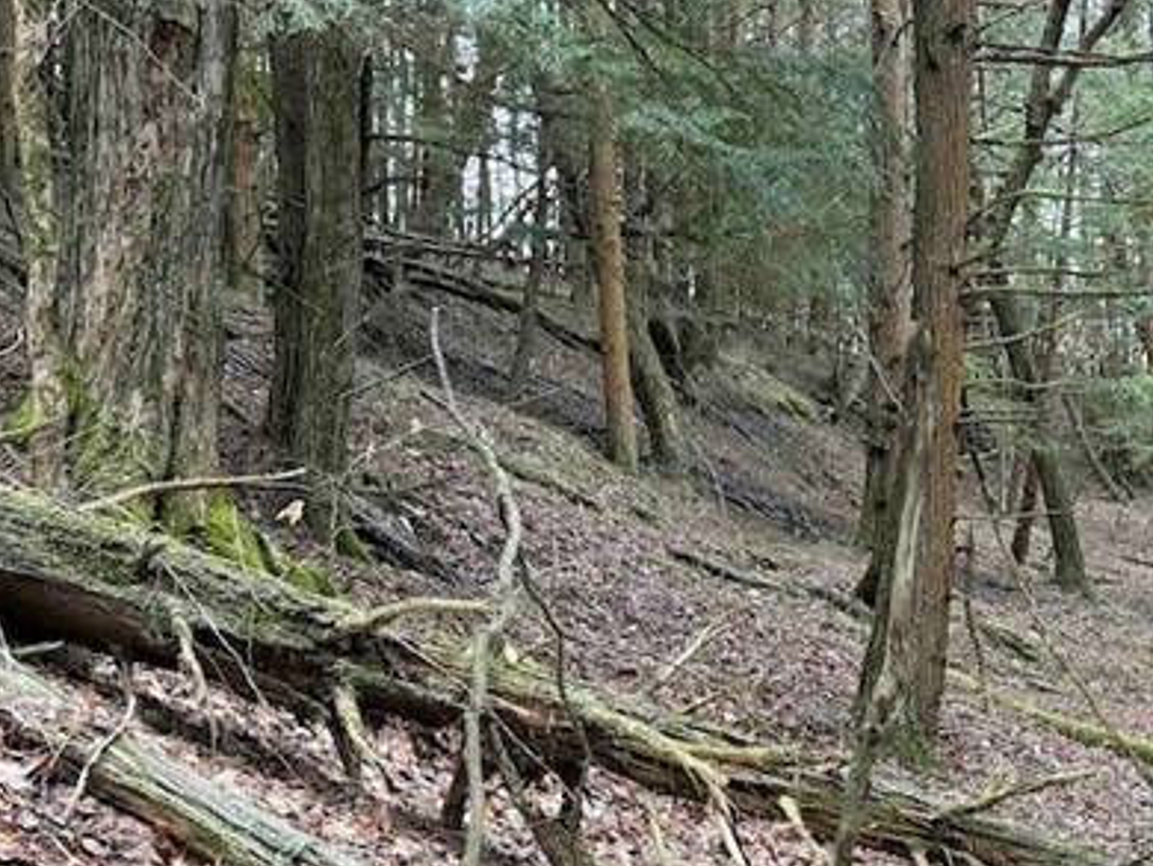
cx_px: 1061
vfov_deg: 22.9
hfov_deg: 29.3
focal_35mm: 63
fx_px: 2100
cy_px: 709
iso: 250
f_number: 1.78
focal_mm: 6.76
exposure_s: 1/60
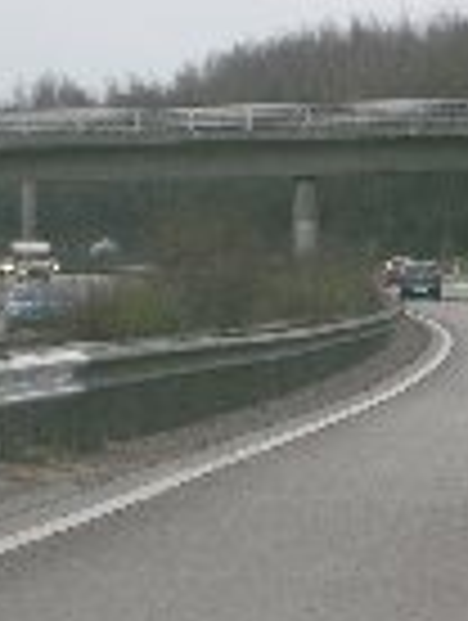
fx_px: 9920
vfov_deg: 3.6
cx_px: 421
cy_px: 86
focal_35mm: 552
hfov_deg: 2.7
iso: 50
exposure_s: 1/158
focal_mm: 31.9
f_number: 5.4
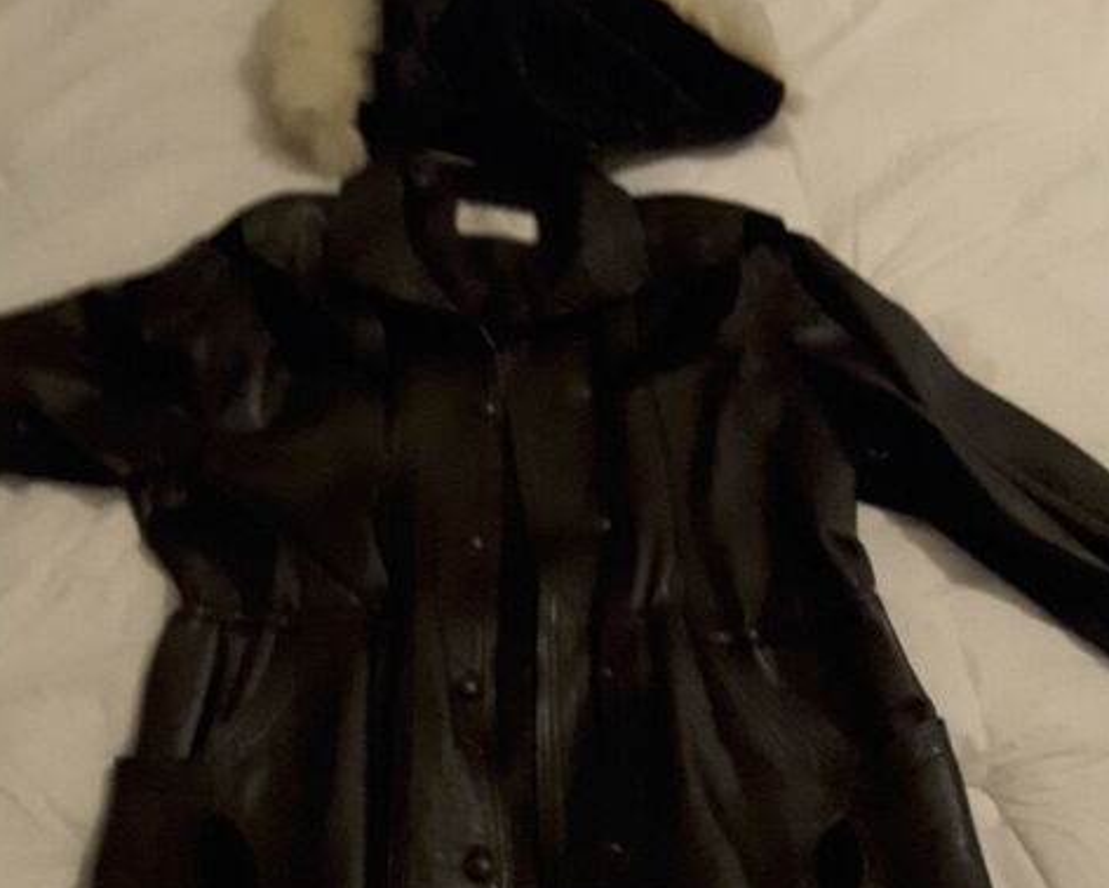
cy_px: 615
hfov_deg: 44.8
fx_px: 1346
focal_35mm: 41
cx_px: 554
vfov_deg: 36.0
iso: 500
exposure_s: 1/17
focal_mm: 2.9
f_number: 1.9
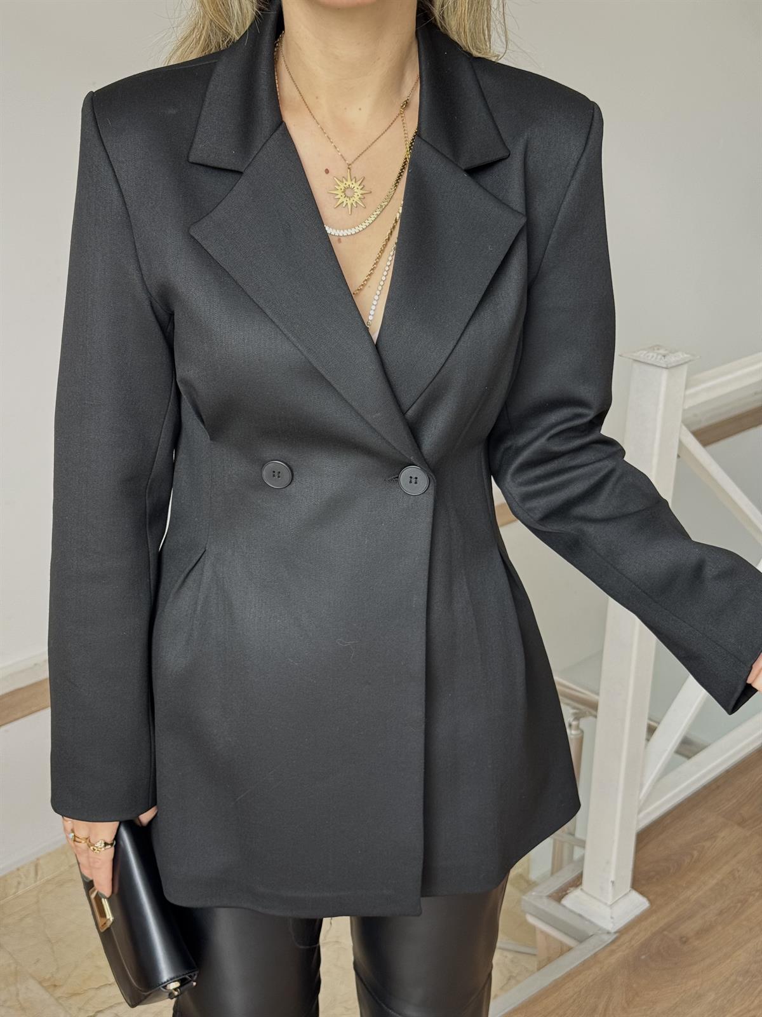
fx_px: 1409
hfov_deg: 30.3
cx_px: 381
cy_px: 508
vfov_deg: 39.7
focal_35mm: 48
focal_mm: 6.76
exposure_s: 1/50
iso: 64
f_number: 1.78
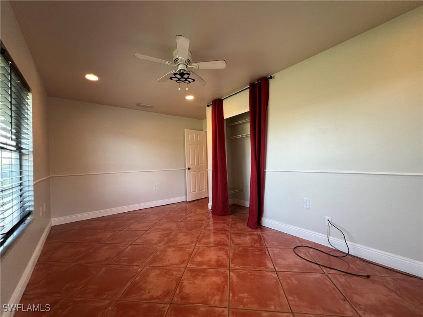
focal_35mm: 13
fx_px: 159
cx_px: 212
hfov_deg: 106.2
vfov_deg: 89.9
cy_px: 158
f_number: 1.8
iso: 125
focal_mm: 1.57
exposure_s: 1/60
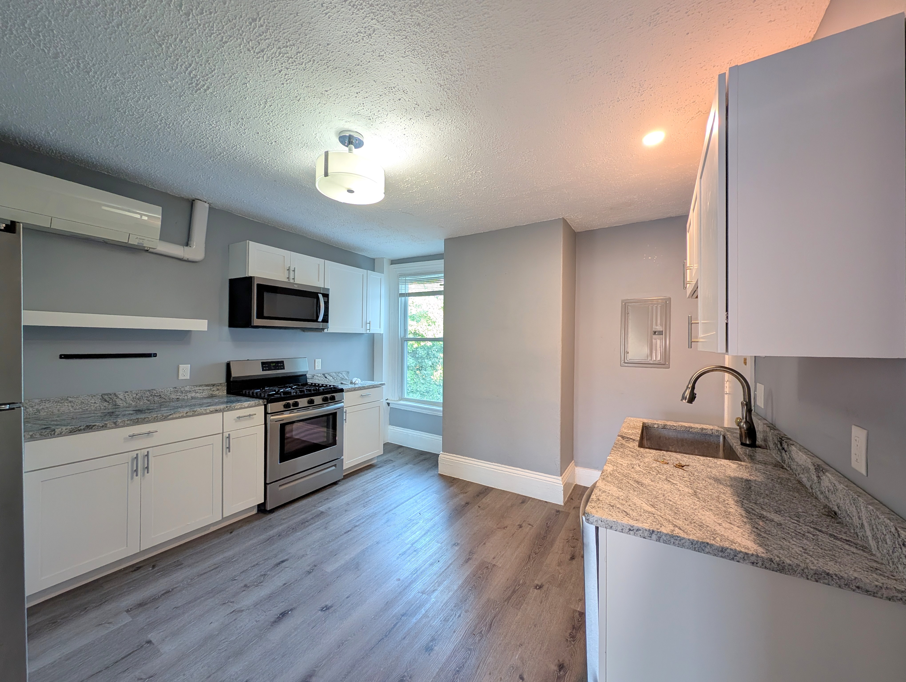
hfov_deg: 110.5
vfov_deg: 94.6
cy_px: 341
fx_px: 315
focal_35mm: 12
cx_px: 453
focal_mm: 2.23
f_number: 1.95
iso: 107
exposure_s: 1/40
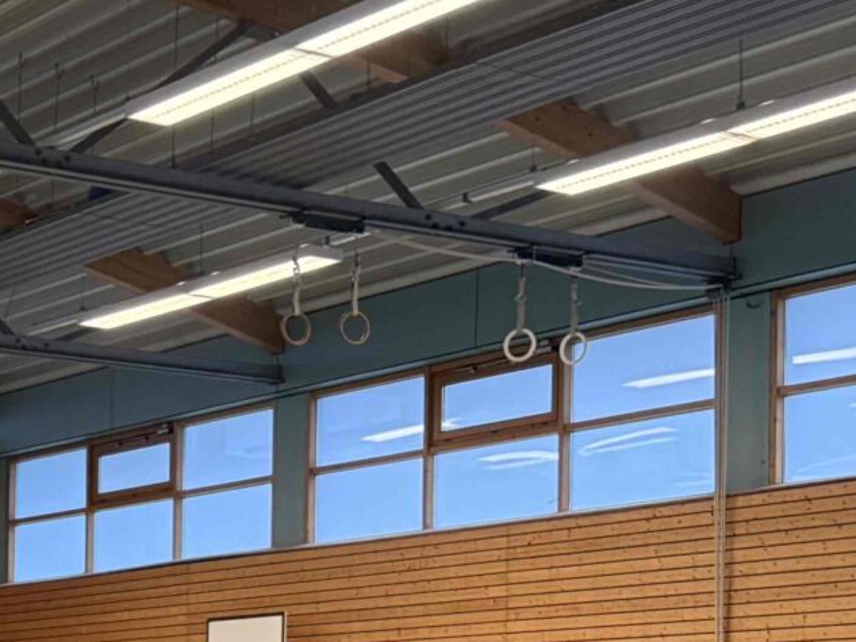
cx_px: -116
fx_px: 2399
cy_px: 734
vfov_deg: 14.8
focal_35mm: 97
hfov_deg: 19.3
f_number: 1.78
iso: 400
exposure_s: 1/100
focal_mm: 6.76
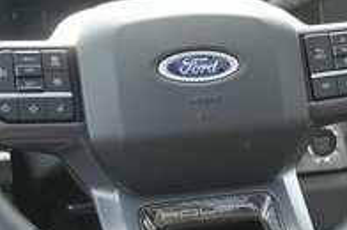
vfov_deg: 12.6
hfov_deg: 18.3
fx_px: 1039
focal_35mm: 108
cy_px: 119
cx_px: 381
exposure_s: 1/60
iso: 125
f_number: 4
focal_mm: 33
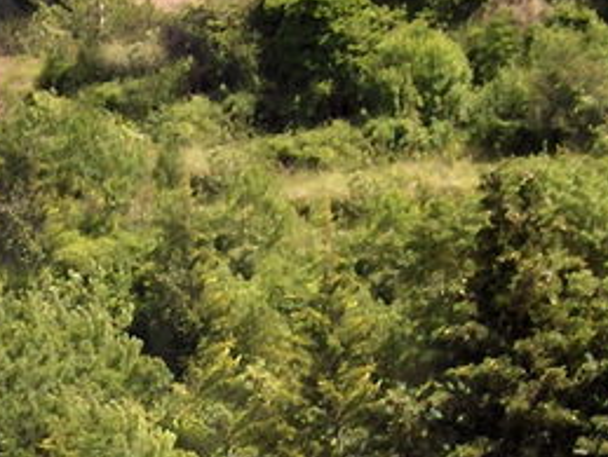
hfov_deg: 8.2
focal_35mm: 241
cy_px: 762
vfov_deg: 6.1
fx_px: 4239
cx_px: 40
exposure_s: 1/344
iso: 100
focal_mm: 8
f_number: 4.8
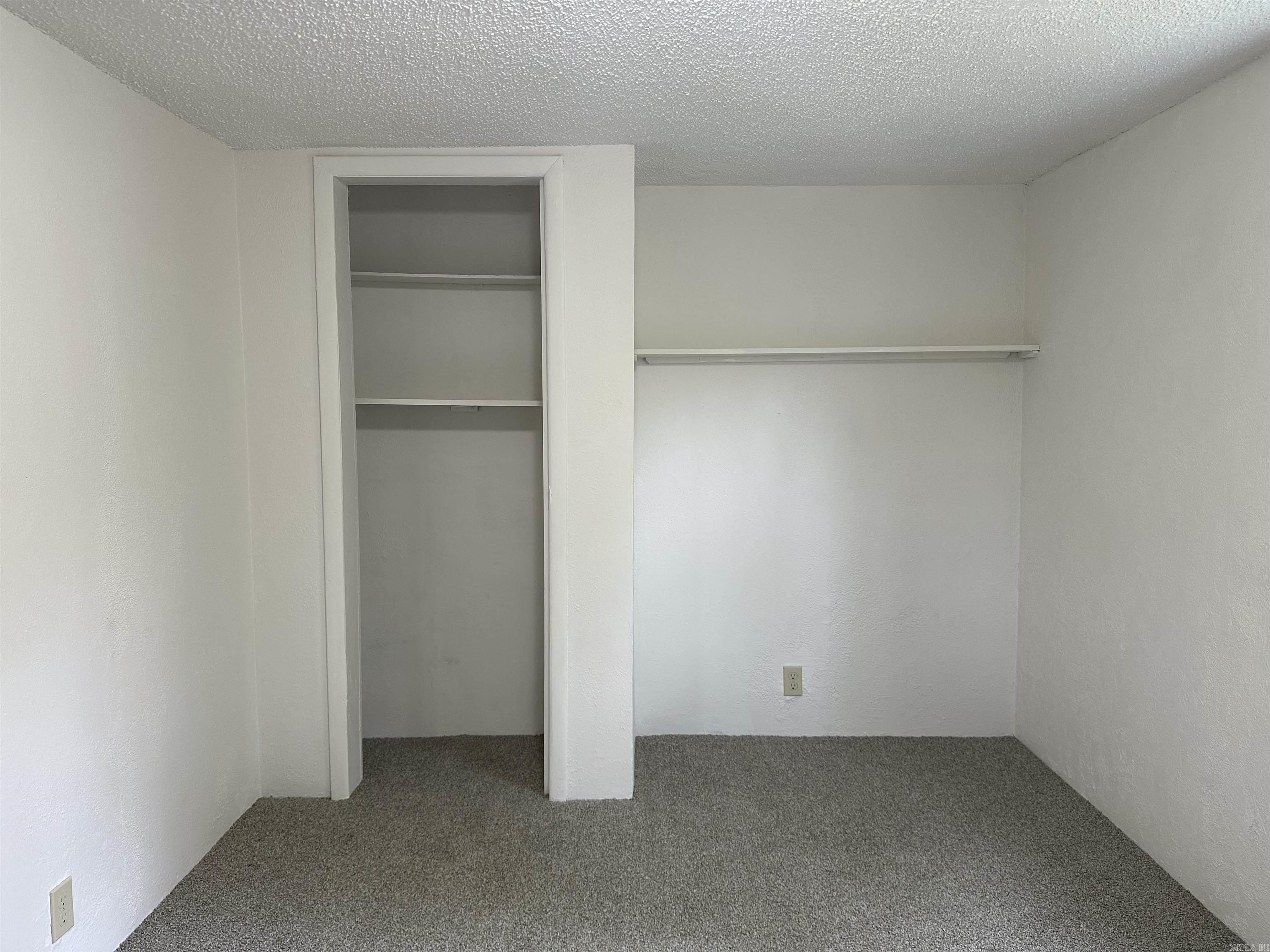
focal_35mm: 24
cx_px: 635
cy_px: 476
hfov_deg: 71.6
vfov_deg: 56.8
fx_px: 881
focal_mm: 6.86
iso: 160
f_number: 1.78
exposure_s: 1/120
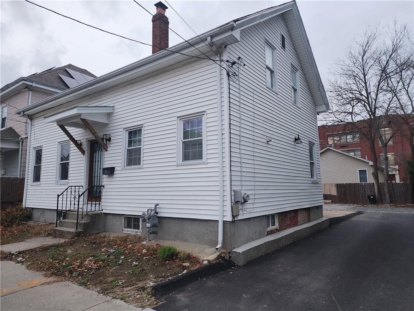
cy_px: 156
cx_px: 207
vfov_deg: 58.9
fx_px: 275
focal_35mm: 23
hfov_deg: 73.9
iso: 80
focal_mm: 6.4
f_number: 1.8
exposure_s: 1/120
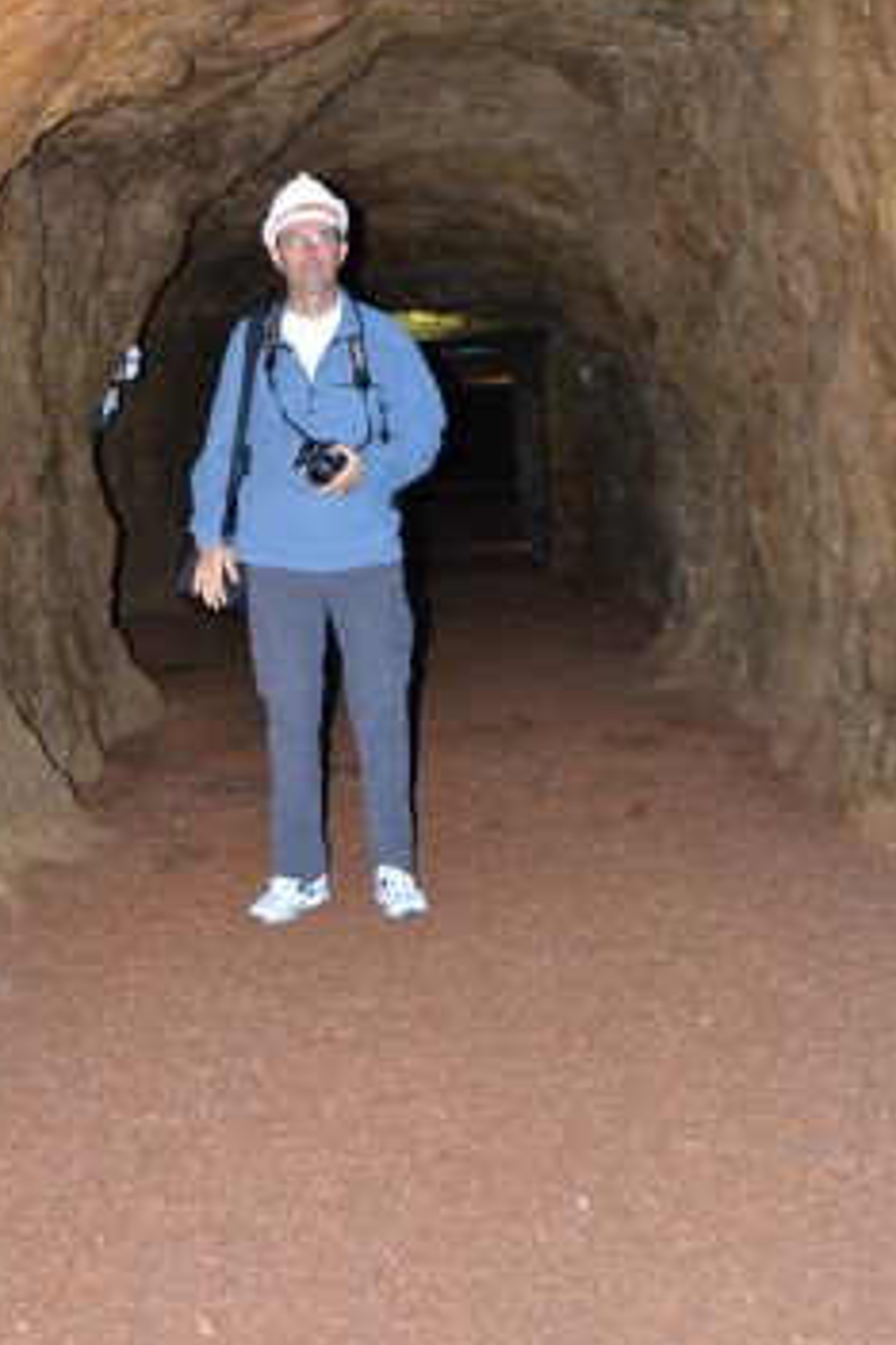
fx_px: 1867
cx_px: 371
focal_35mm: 50
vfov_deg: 39.4
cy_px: 510
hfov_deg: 27.0
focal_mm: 26
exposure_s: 1/60
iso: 3200
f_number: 4
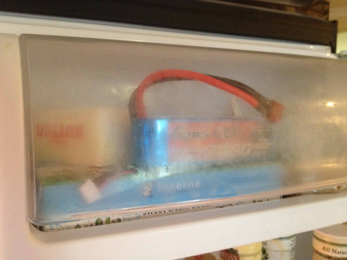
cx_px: 174
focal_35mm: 35
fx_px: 351
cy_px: 130
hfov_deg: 52.6
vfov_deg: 40.7
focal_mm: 4.28
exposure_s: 1/15
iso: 500
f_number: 2.4
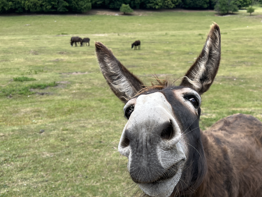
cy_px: 144
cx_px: 168
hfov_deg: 48.4
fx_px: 288
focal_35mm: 38
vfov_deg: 37.0
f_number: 1.5
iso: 50
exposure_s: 1/1135
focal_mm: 5.7
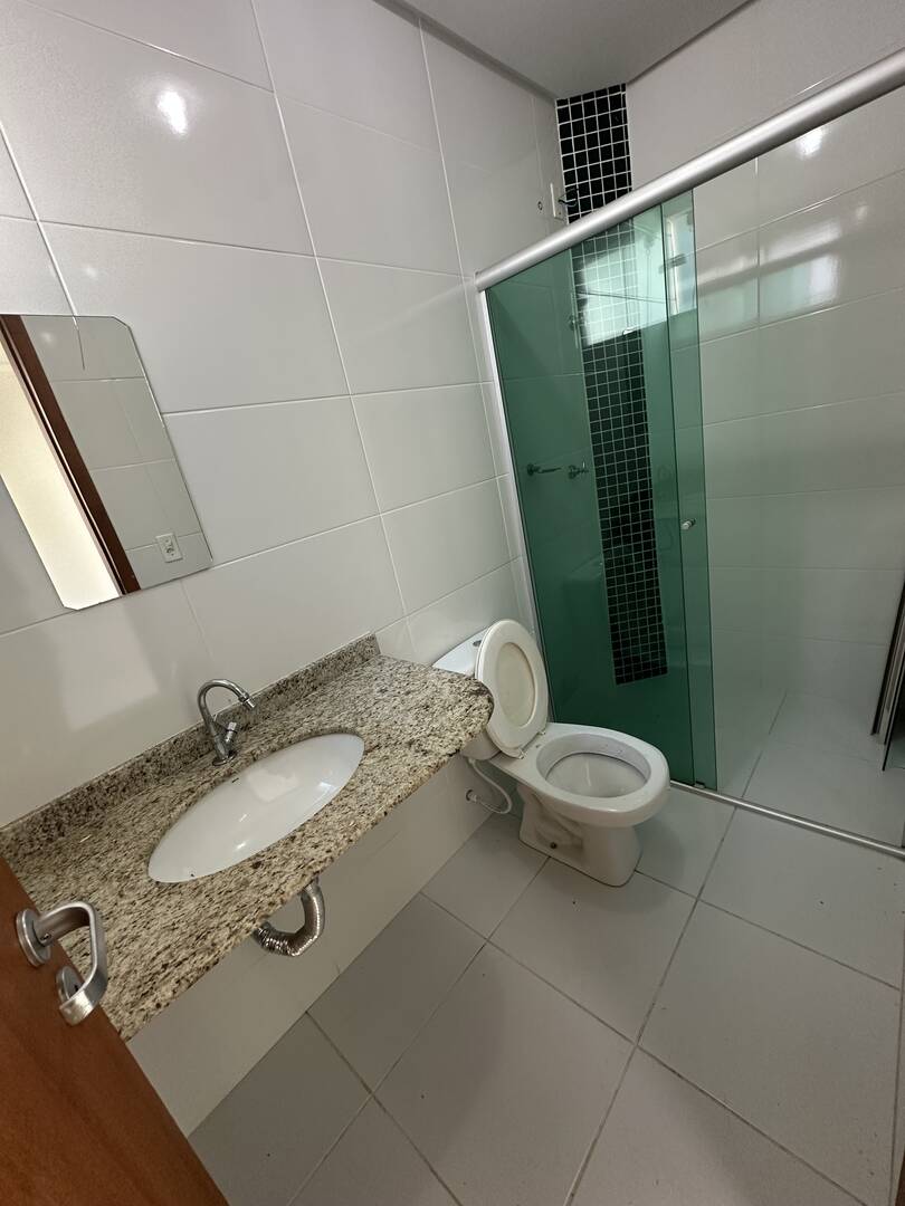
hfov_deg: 85.7
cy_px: 603
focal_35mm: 14
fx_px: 488
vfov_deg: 102.1
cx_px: 452
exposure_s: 1/60
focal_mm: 2.22
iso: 200
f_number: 2.2
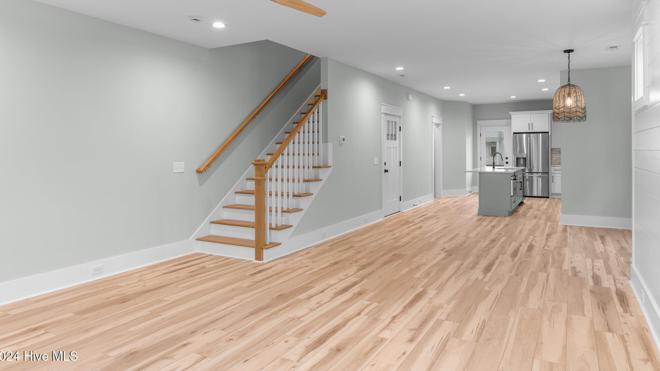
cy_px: 149
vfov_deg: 45.7
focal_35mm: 25
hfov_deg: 74.0
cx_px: 323
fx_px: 437
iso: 100
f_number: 9
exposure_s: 2.5
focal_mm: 23
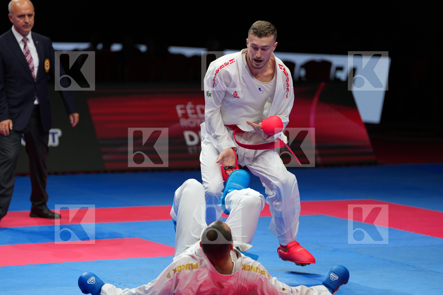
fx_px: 1993
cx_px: 222
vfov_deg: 8.5
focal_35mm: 162
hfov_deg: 12.7
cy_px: 148
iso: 500
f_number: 2.8
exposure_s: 1/1000
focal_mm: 162
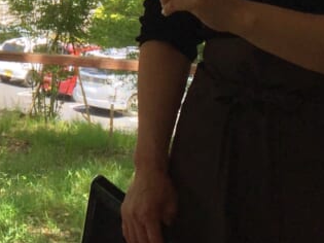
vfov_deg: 12.2
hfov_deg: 16.0
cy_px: -61
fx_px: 1104
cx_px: -67
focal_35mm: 118
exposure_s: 1/366
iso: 32
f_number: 2.2
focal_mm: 4.15
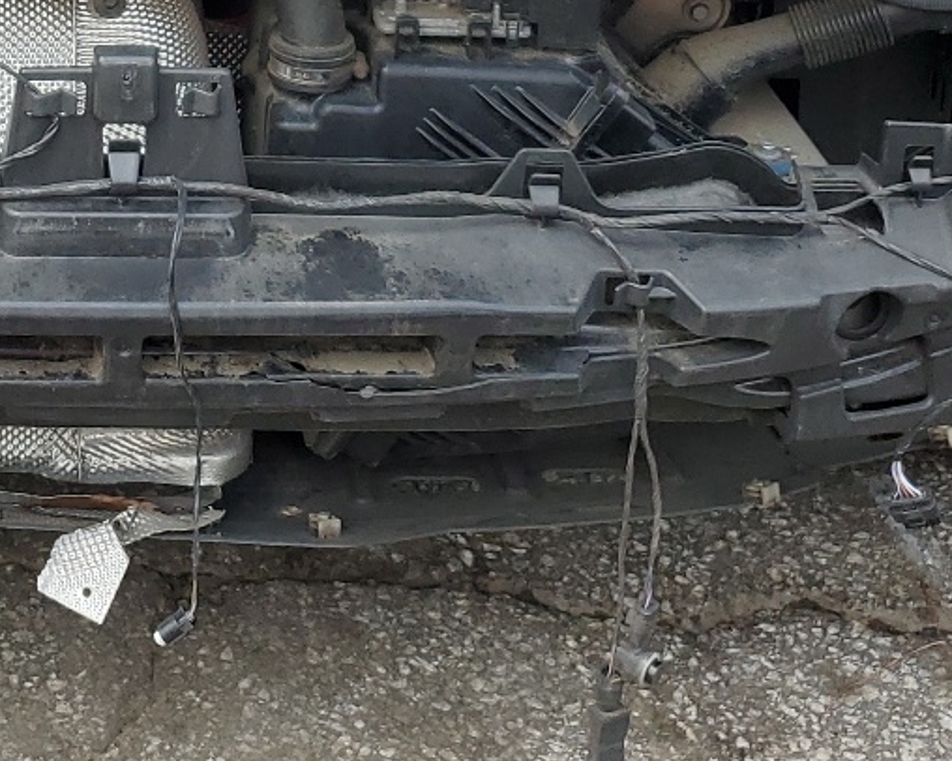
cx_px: 144
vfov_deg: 17.4
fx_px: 2253
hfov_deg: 23.4
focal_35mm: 80
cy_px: -354
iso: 50
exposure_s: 1/1250
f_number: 1.5
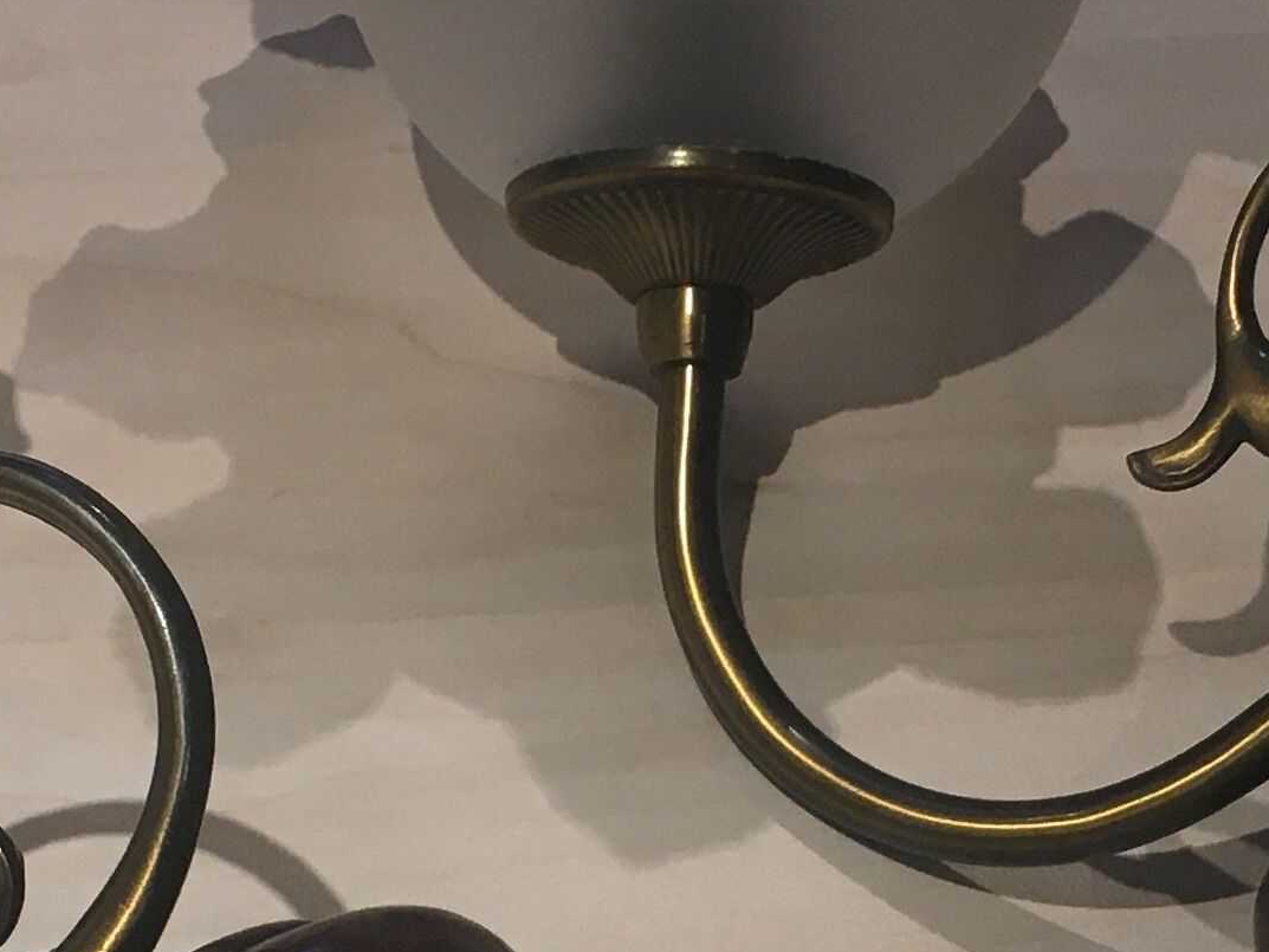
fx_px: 3996
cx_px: 635
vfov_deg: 13.4
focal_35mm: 109
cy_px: 1008
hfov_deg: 18.0
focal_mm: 4.15
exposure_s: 1/33
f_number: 2.2
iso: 80
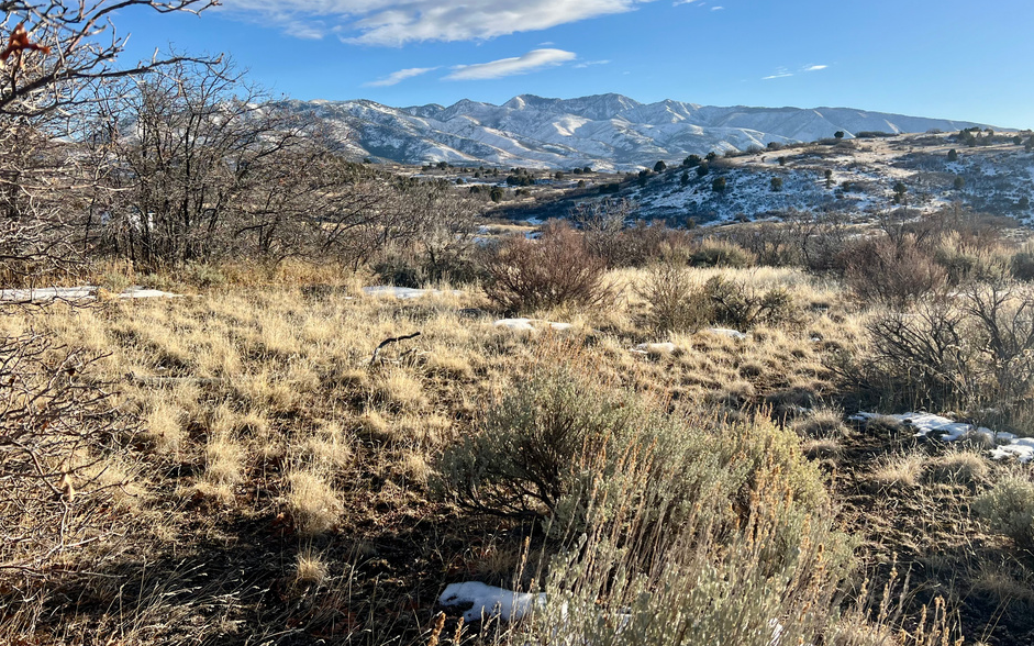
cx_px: 521
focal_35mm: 30
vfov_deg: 41.7
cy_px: 279
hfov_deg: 62.9
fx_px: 845
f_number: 1.5
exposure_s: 1/2994
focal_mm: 5.7
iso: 50
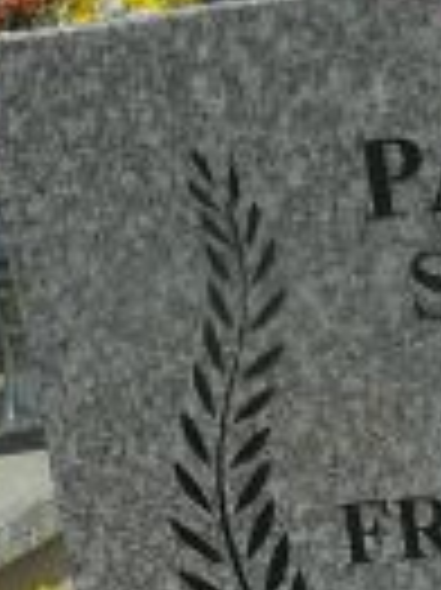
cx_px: 364
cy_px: 1175
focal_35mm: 171
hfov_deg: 8.6
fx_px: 2909
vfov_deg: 10.6
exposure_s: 1/800
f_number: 5
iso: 80
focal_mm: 5.2
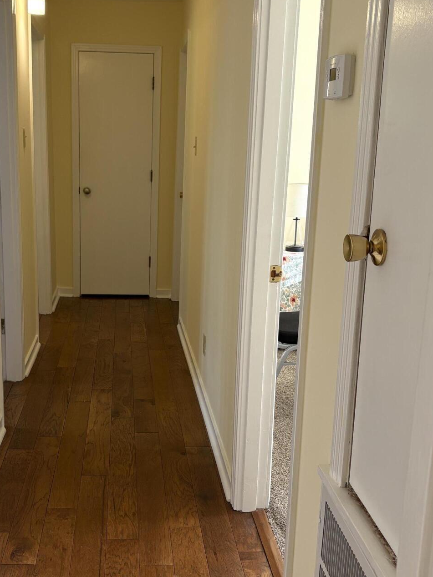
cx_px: 168
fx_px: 684
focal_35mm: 41
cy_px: 289
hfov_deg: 35.0
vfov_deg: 45.8
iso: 80
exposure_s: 1/60
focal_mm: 5.96
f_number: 1.6
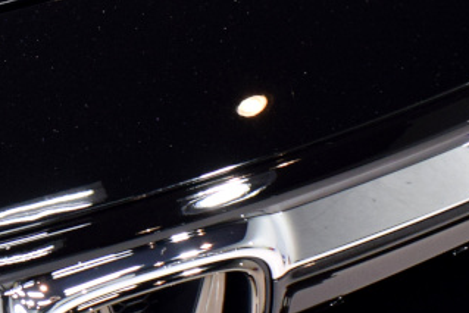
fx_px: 1655
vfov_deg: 10.7
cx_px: -219
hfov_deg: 15.0
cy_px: 29
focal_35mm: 127
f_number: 4.5
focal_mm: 18
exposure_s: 1/80
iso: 800
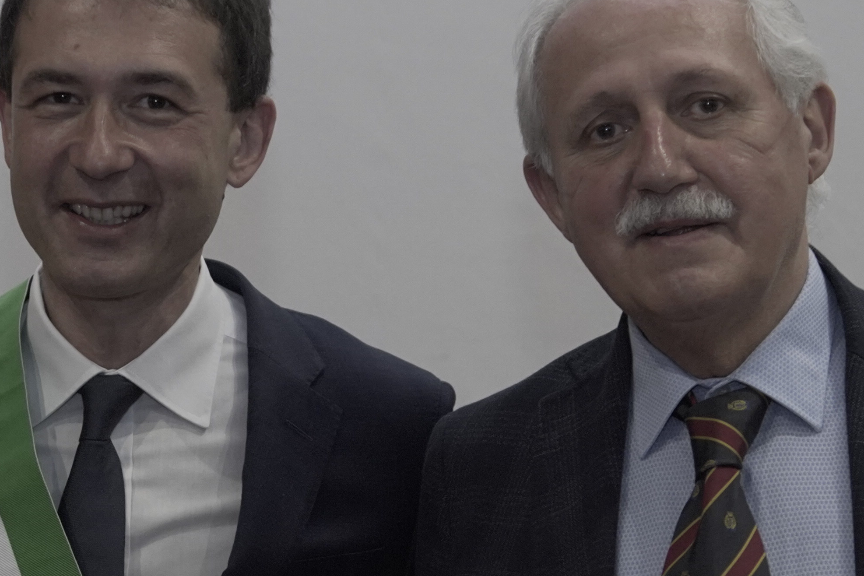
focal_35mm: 152
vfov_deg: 9.0
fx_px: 3648
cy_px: 566
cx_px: 294
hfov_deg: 13.5
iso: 3200
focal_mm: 50
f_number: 4
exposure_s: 1/60
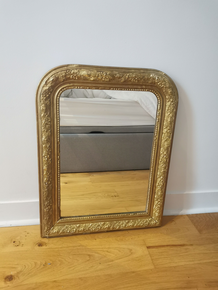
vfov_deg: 65.3
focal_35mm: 27
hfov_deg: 51.4
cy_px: 145
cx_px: 109
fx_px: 227
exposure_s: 1/50
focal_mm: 5.58
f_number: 1.8
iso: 400
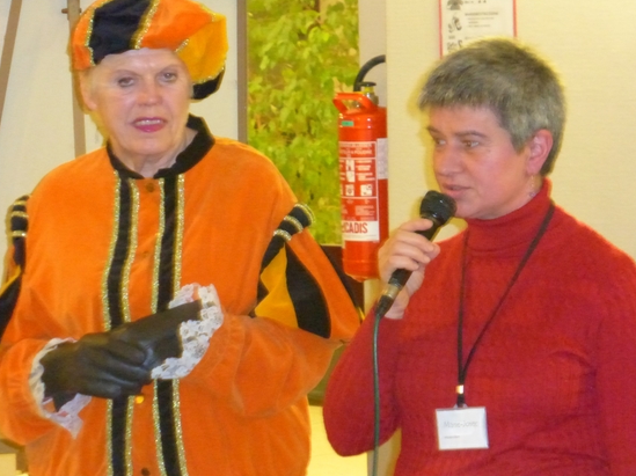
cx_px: 330
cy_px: 241
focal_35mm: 175
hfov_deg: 11.3
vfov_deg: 8.5
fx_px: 3213
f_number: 5.4
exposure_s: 1/8
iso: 1600
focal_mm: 25.9
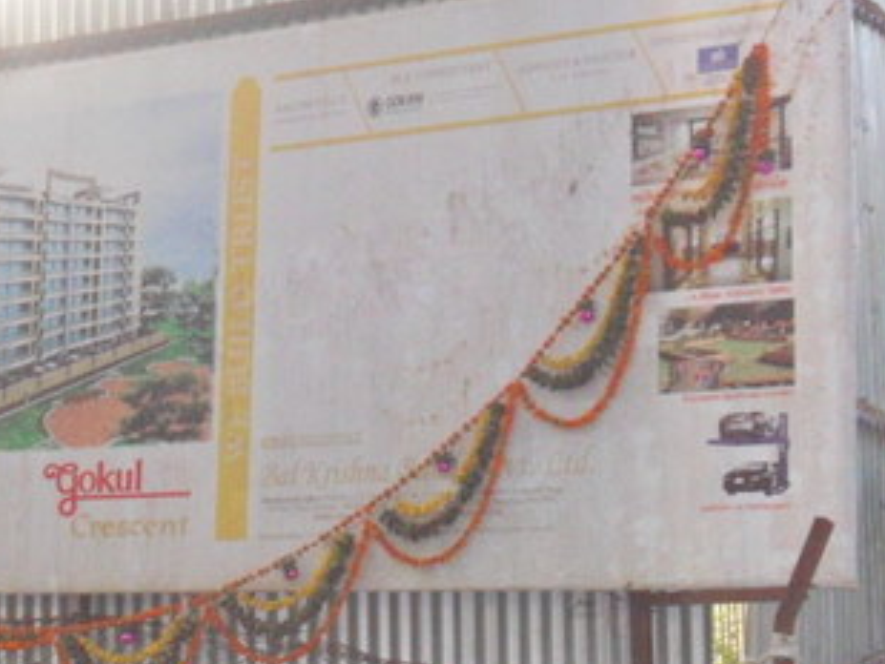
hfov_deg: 20.8
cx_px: 9
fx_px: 2327
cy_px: 409
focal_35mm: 91
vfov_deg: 16.2
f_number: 4.5
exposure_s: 1/30
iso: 400
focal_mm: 7.8
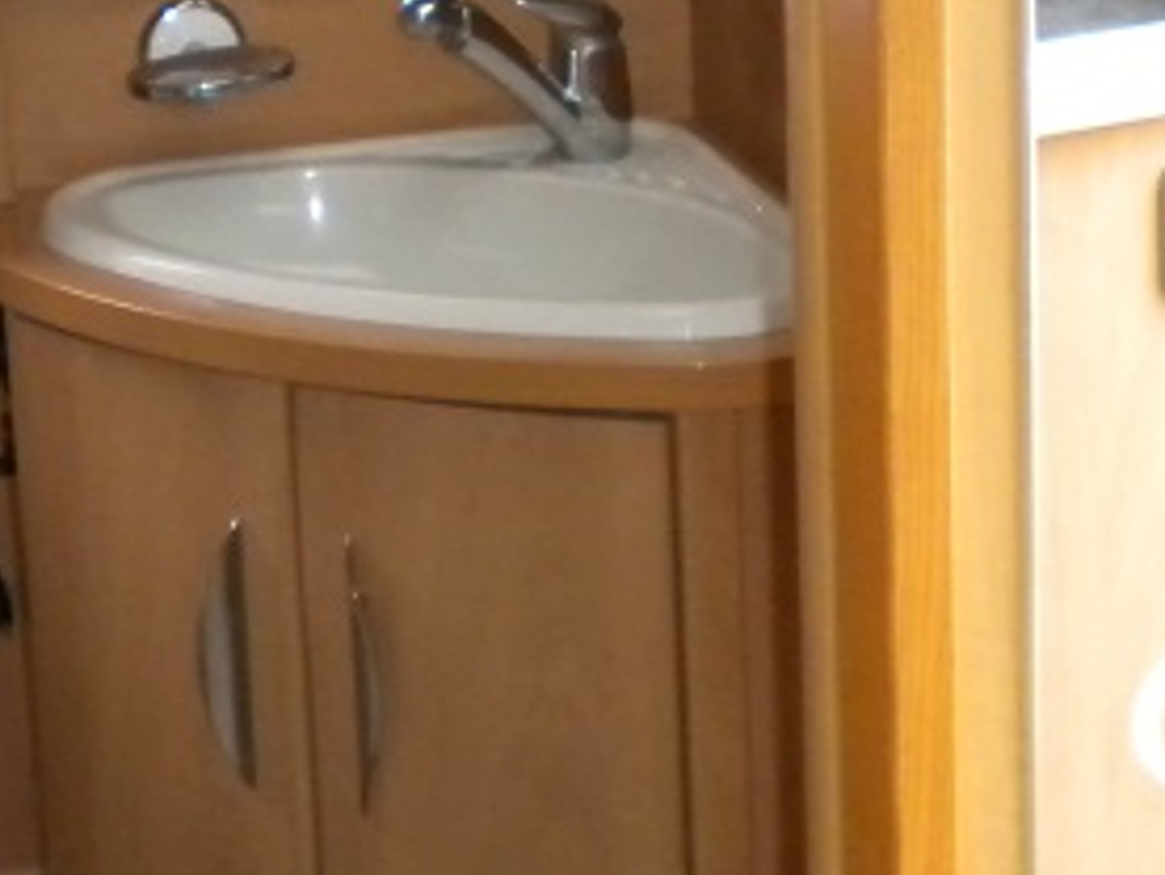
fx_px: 3401
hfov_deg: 19.2
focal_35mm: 101
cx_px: 227
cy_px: 72
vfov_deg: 14.5
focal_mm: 6.3
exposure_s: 1/60.4
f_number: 3.1
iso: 400
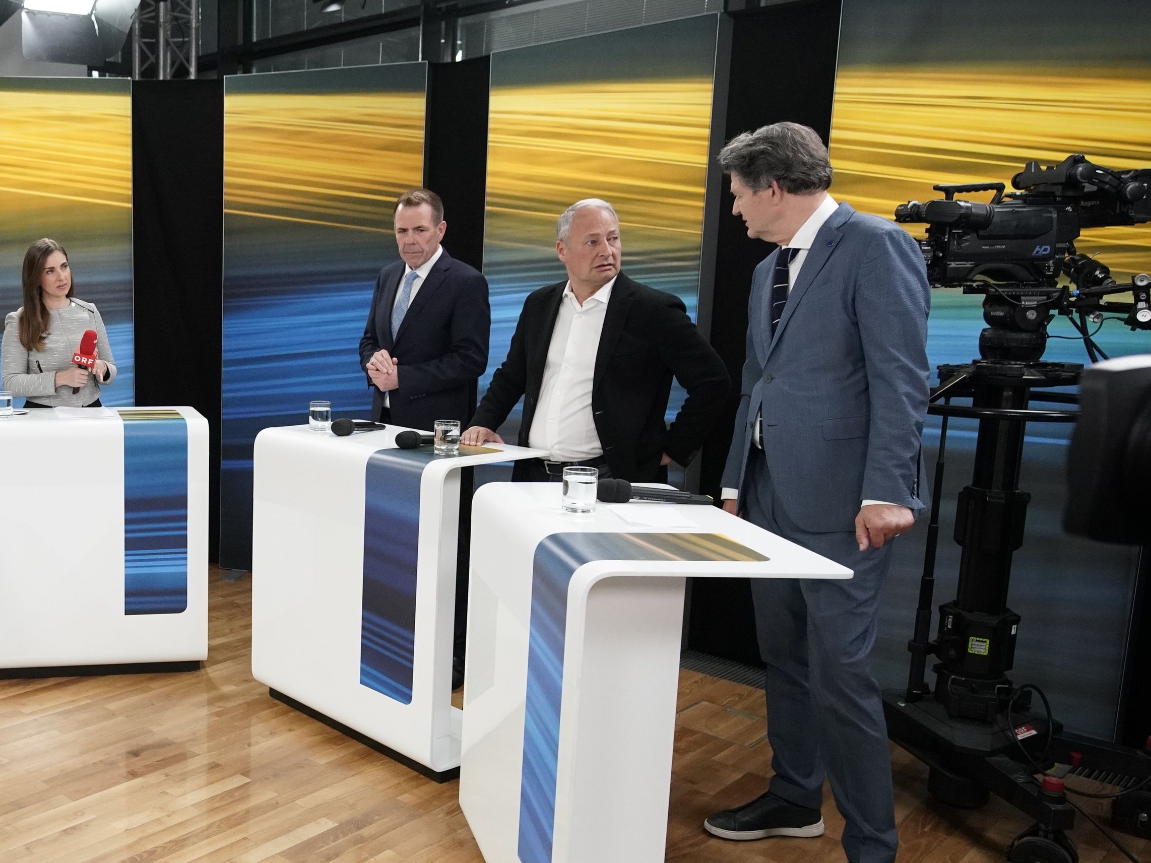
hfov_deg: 52.1
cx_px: 183
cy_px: 448
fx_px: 1064
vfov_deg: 44.2
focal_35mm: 32
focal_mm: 19
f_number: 3.2
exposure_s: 1/1250
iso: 5000
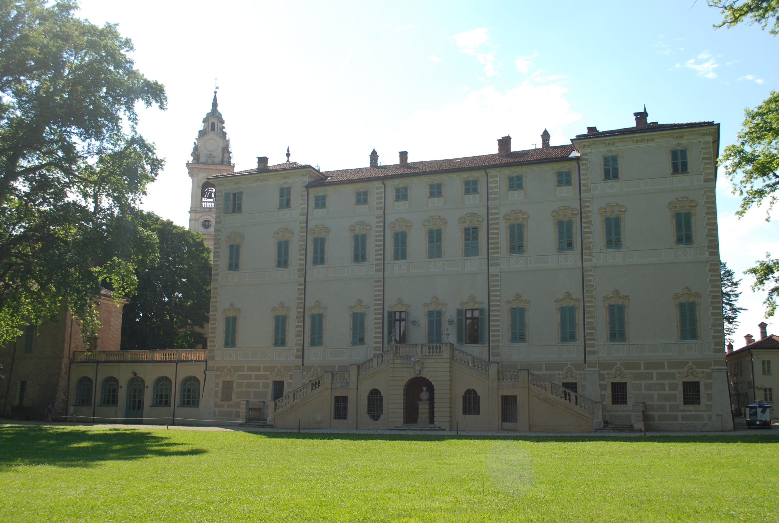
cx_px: 390
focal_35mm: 36
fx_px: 781
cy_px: 262
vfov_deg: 37.0
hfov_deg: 53.0
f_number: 7.1
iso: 100
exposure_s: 1/200
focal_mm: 24
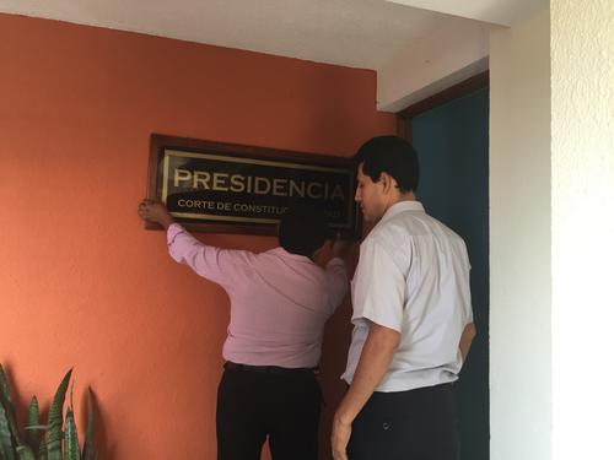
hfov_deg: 61.7
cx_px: 307
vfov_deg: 48.2
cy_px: 230
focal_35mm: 29
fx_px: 514
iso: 80
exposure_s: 1/30
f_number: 2.2
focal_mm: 4.15
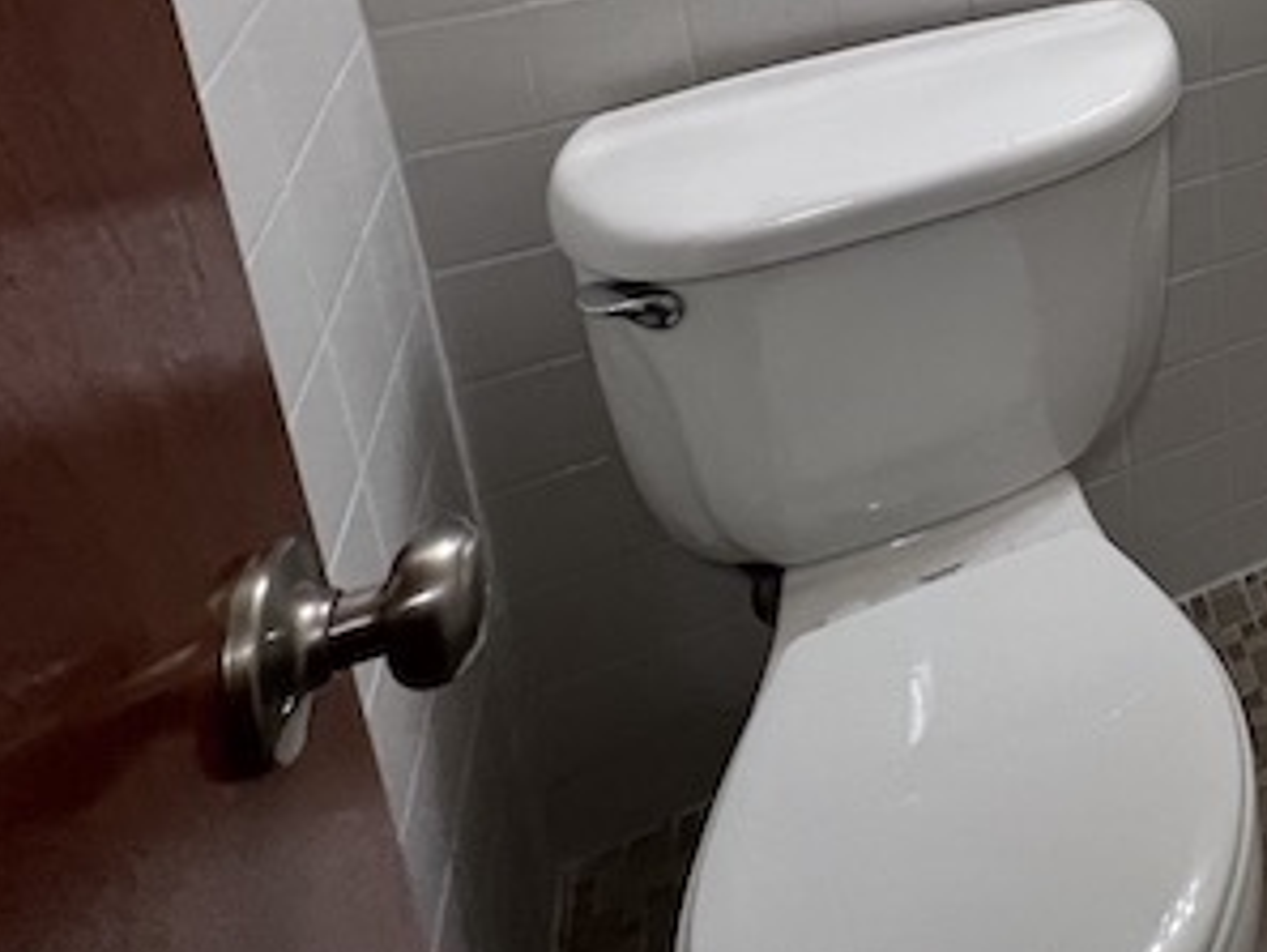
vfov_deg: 31.1
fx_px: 1282
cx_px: 1536
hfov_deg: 38.3
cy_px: -303
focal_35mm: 35
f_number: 1.8
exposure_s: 1/120
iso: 160
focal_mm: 1.57
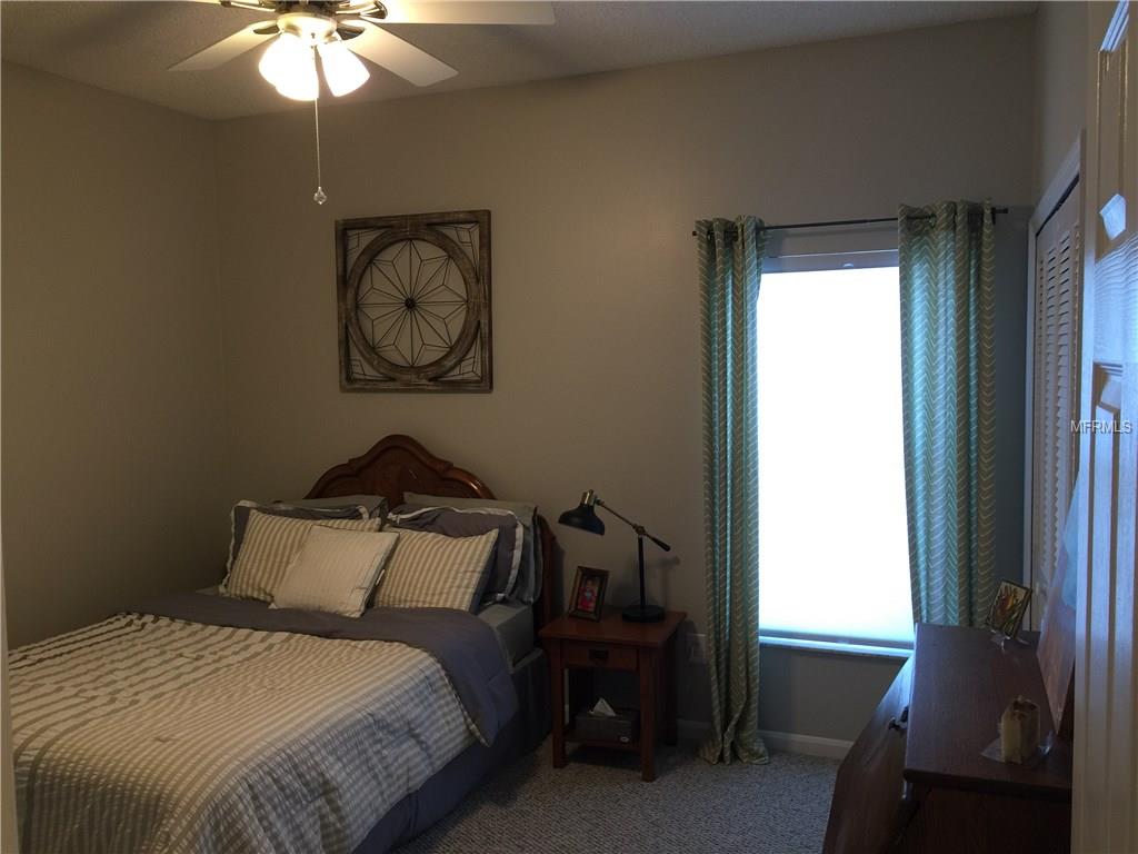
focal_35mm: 29
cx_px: 569
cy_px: 427
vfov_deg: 48.2
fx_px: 953
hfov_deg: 61.7
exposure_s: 1/15
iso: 32
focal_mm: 4.15
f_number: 2.2
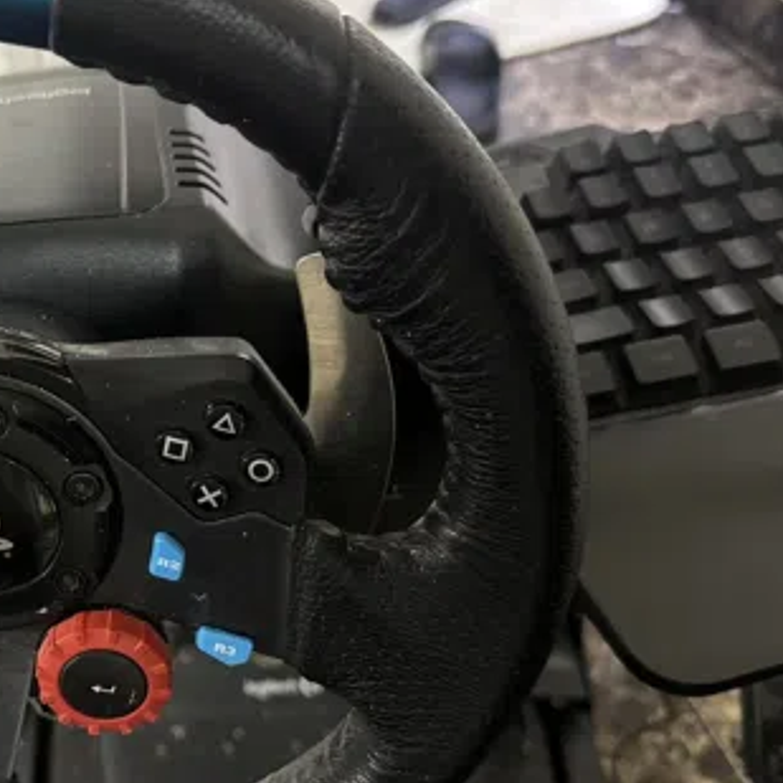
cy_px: 481
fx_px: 1126
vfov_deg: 38.1
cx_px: 84
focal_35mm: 44
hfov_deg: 36.1
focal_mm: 6.86
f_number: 1.78
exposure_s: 1/25
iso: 1000
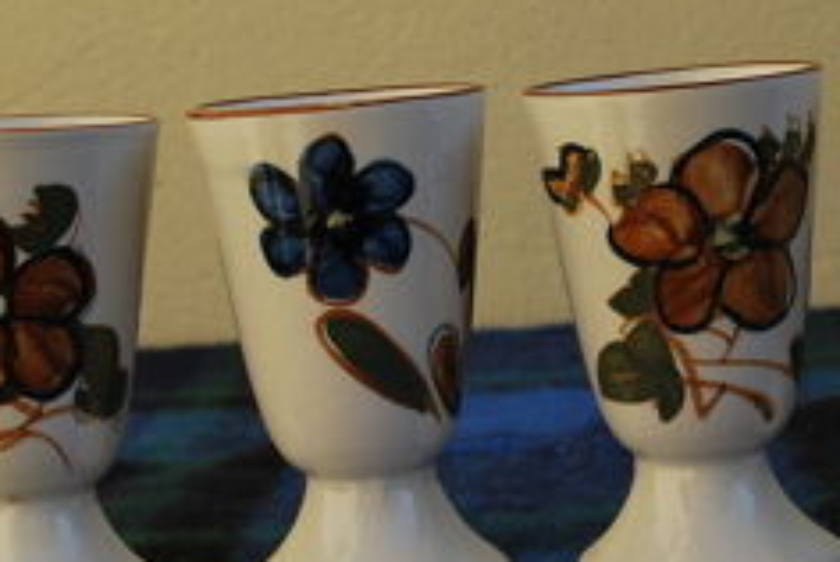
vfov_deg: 12.5
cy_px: 240
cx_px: 498
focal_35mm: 110
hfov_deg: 18.5
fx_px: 2570
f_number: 7.1
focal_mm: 36
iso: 100
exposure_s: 1/200
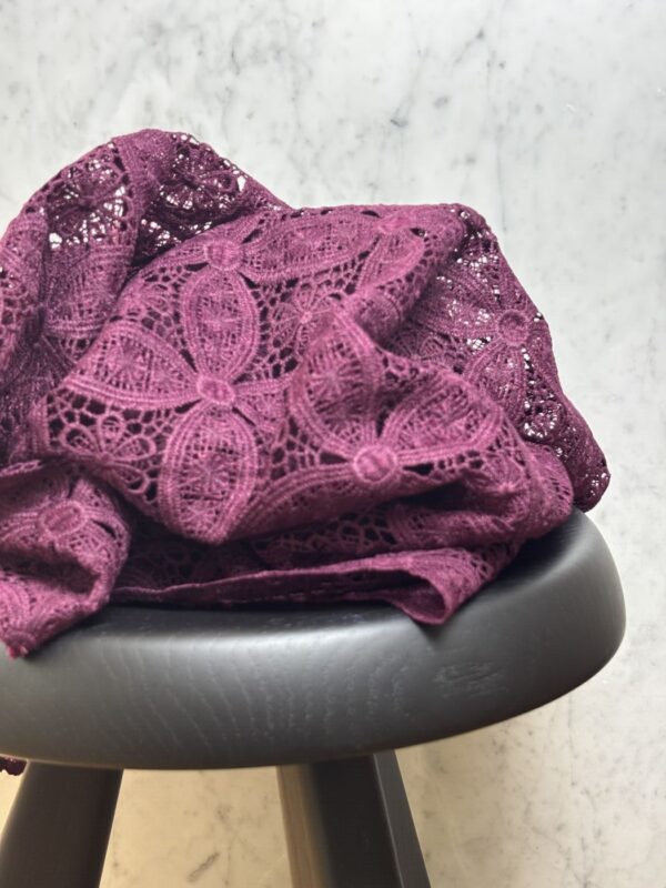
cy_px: 444
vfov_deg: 36.8
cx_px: 333
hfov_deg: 28.0
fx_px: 1334
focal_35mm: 52
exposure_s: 1/60
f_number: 1.6
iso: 80
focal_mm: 5.96
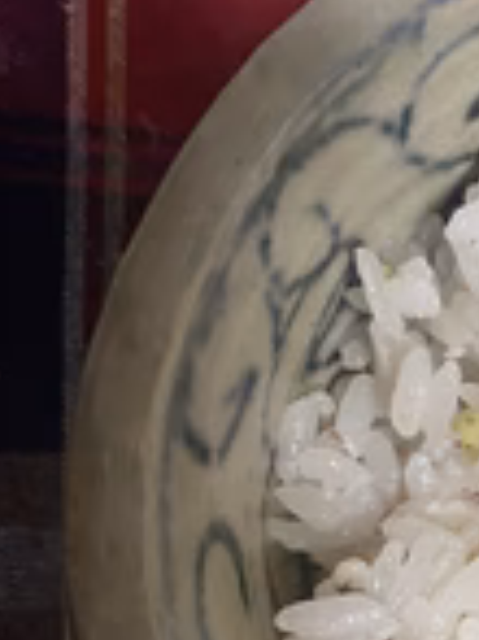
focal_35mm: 68
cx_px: 627
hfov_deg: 19.8
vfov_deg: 28.2
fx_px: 1256
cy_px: 483
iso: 125
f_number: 1.8
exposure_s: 1/60
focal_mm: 4.25
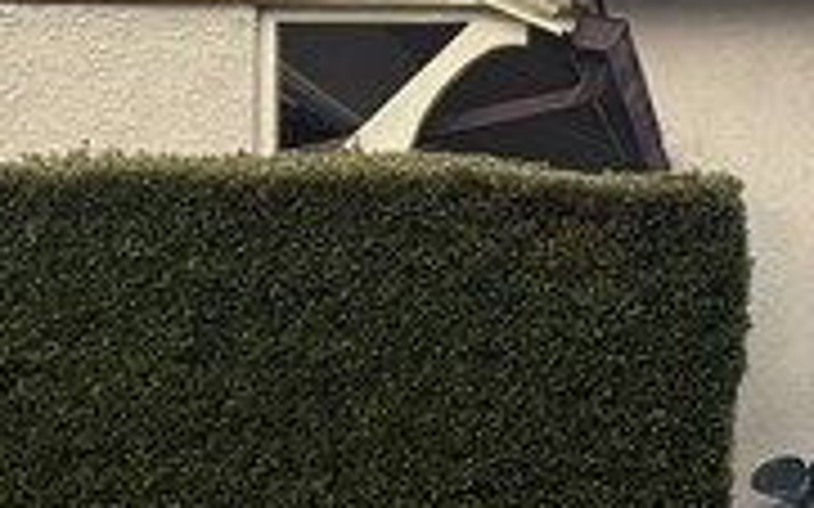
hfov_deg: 13.4
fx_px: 3460
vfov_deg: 8.4
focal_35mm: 156
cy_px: 369
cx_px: 535
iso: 50
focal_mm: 5.96
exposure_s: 1/1295
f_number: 1.6
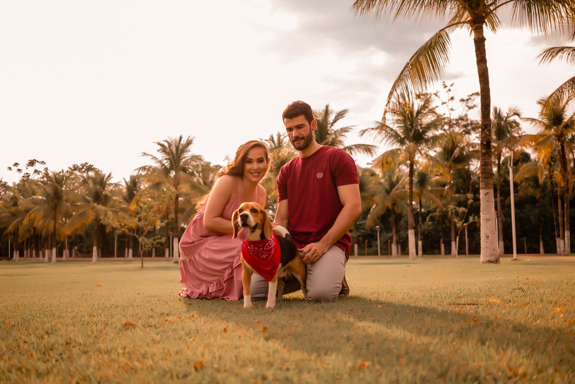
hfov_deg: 54.4
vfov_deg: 37.9
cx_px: 288
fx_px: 559
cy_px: 192
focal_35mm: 35
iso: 80
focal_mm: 35
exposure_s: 1/320
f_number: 2.8
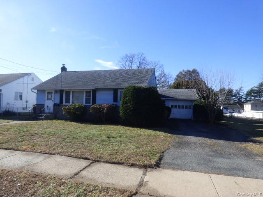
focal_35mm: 21
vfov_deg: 63.4
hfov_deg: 79.0
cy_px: 98
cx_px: 132
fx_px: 160
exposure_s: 1/1000
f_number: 2.8
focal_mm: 3.64
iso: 100
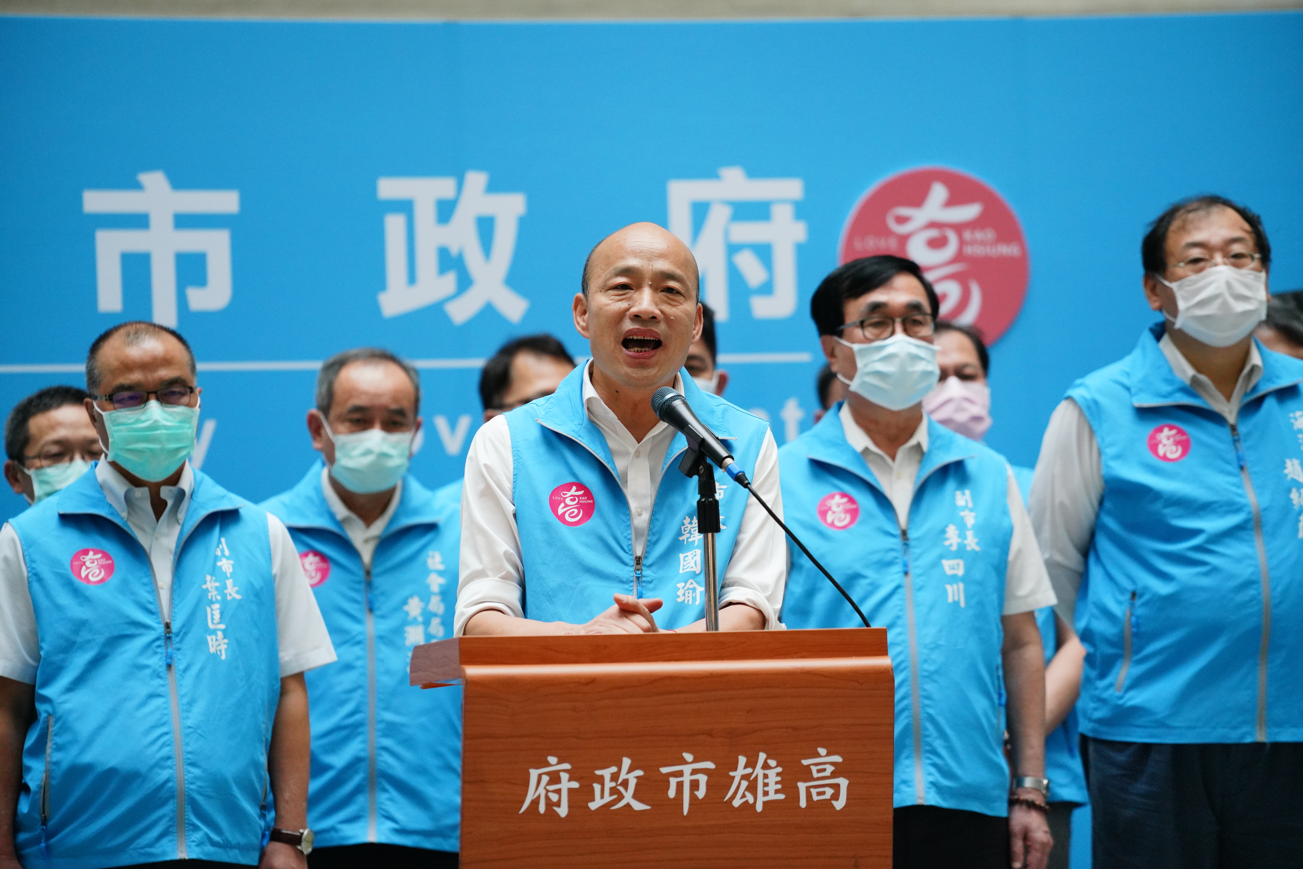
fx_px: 7239
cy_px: 434
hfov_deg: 10.3
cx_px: 652
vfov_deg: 6.9
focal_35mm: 200
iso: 3200
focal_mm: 200
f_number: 4
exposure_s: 1/400
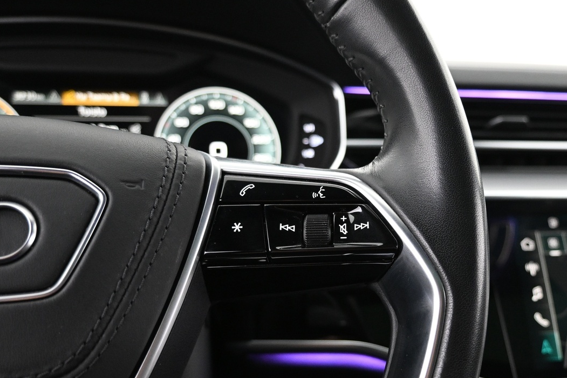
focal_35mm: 37
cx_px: 358
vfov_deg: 35.7
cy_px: 243
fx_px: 583
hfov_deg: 51.3
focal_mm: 16
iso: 1600
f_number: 3.5
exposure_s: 1/20
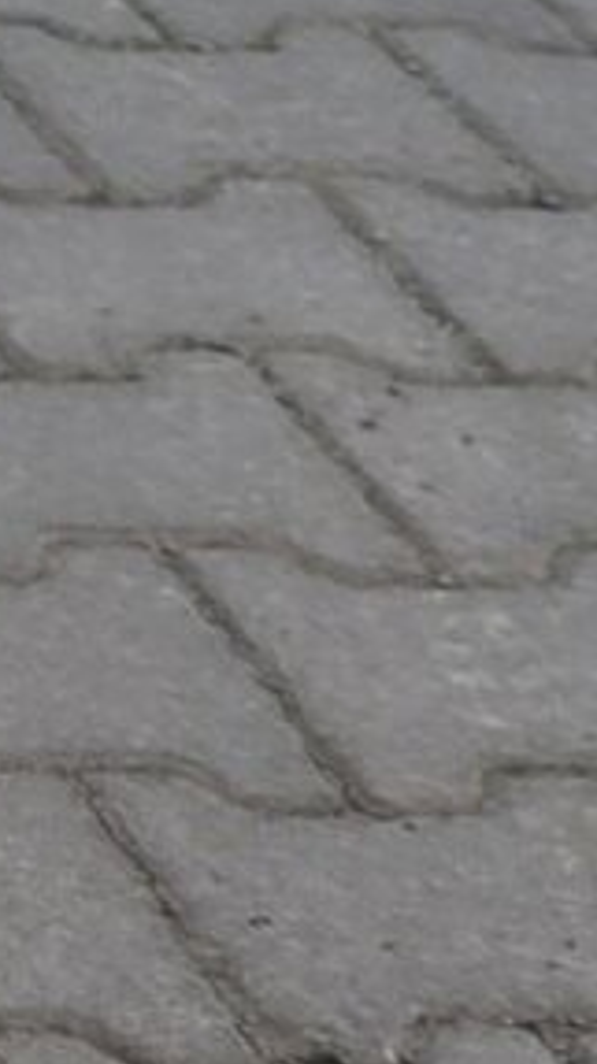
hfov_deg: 5.5
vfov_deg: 10.7
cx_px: -2188
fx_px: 5048
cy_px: -1264
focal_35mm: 179
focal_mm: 5.4
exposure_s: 1/180
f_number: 1.8
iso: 40
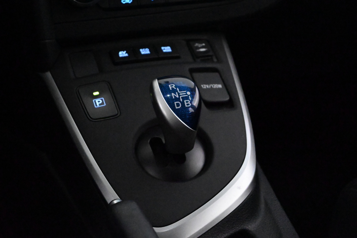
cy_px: 119
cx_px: 178
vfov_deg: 18.2
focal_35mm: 75
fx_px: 744
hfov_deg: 27.0
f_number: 6.3
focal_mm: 50
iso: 22800
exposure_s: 1/80
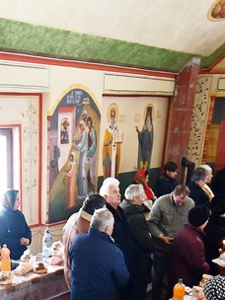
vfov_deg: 29.0
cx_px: 60
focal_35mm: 57
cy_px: 363
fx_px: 494
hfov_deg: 25.4
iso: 800
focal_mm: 10
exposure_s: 1/30
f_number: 4.5
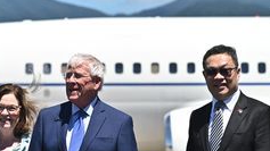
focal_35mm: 309
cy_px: 131
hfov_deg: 7.0
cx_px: 68
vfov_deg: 3.9
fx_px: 2211
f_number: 8
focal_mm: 175
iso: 100
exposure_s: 1/320
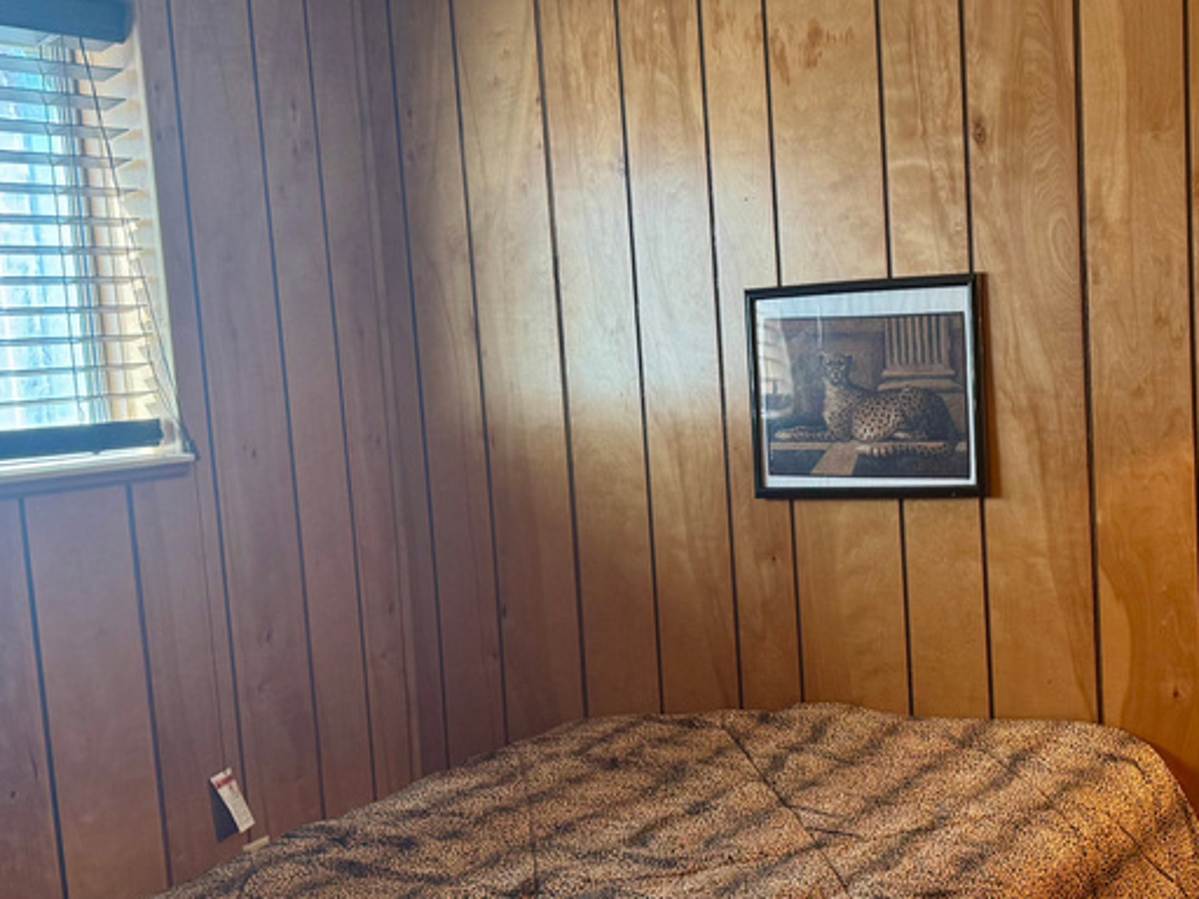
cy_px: 492
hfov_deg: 38.4
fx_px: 1663
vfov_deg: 30.2
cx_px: 932
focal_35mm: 48
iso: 125
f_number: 1.78
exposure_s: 1/120
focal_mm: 6.76
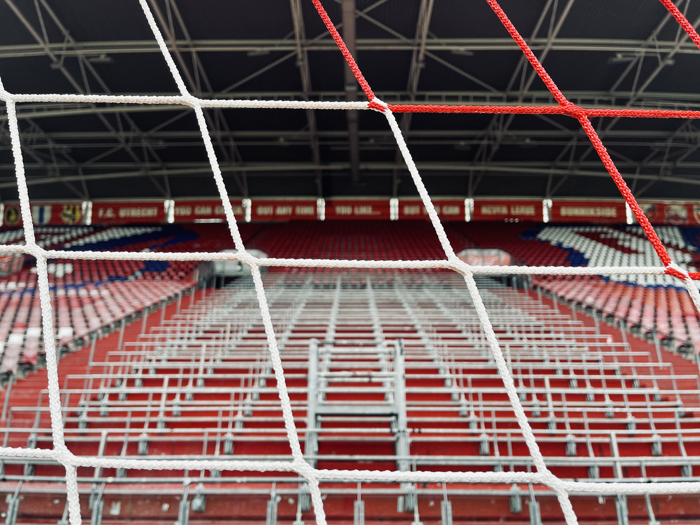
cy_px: 262
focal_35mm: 26
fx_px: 526
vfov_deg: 53.1
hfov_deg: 67.3
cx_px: 350
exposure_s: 1/64
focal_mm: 5.1
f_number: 1.6
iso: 125
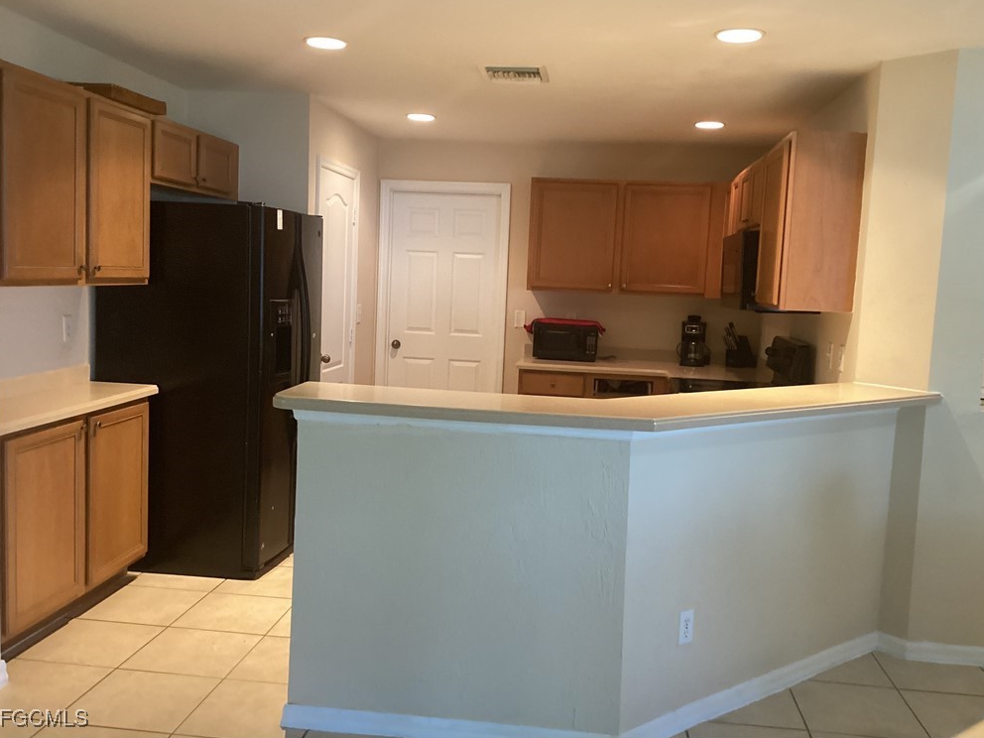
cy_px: 359
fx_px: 910
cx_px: 501
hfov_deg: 56.8
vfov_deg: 44.2
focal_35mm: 32
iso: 250
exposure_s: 1/40
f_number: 2.4
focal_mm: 3.3
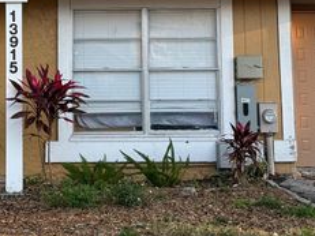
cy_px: -18
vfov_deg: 13.9
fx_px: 946
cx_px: 33
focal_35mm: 104
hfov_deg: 18.6
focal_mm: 6.76
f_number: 1.78
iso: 100
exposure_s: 1/601
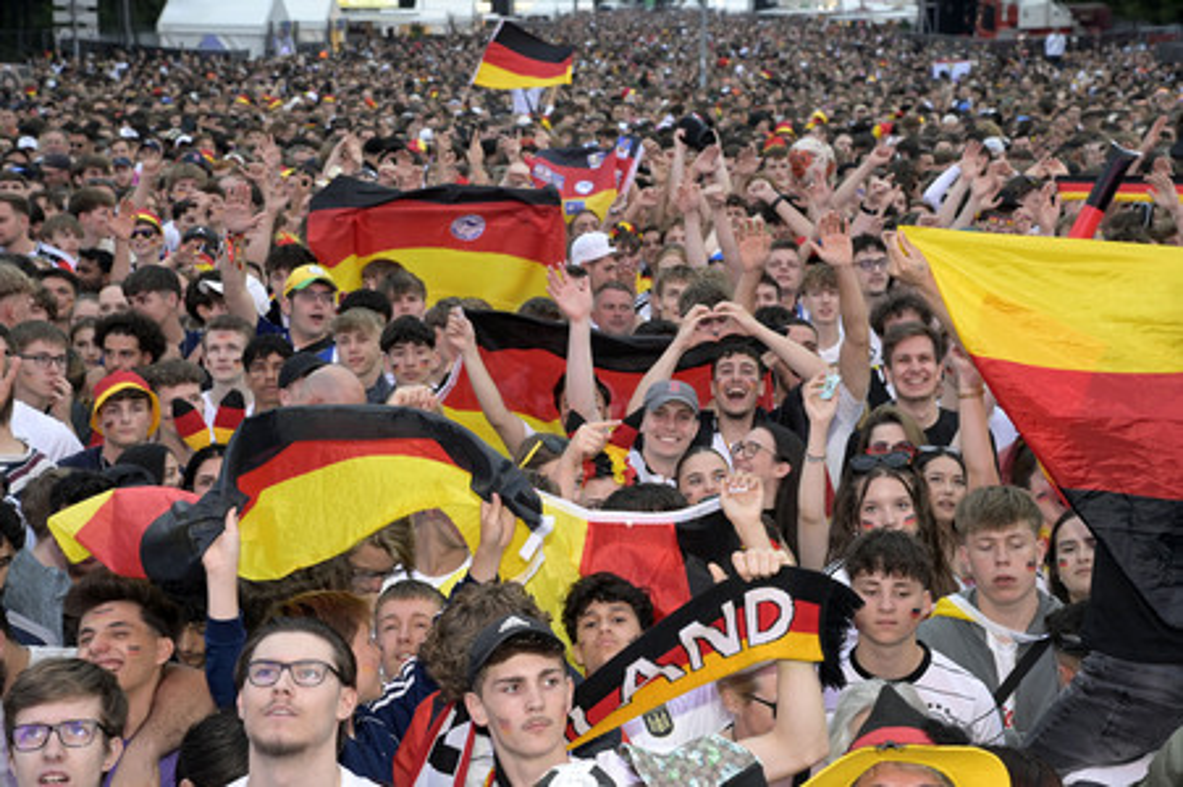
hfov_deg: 23.7
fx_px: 2824
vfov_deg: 15.9
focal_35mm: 86
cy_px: 394
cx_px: 592
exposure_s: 1/250
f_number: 8
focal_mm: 86
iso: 4000
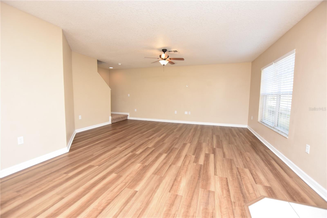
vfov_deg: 77.3
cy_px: 109
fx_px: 136
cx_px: 164
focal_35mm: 15
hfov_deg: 100.4
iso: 200
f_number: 4
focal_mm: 10
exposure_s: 1/60
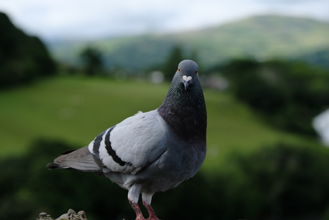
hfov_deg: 19.5
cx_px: 164
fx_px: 960
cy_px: 110
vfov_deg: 13.0
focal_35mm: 105
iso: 320
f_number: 4.5
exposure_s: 1/1000
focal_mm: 70
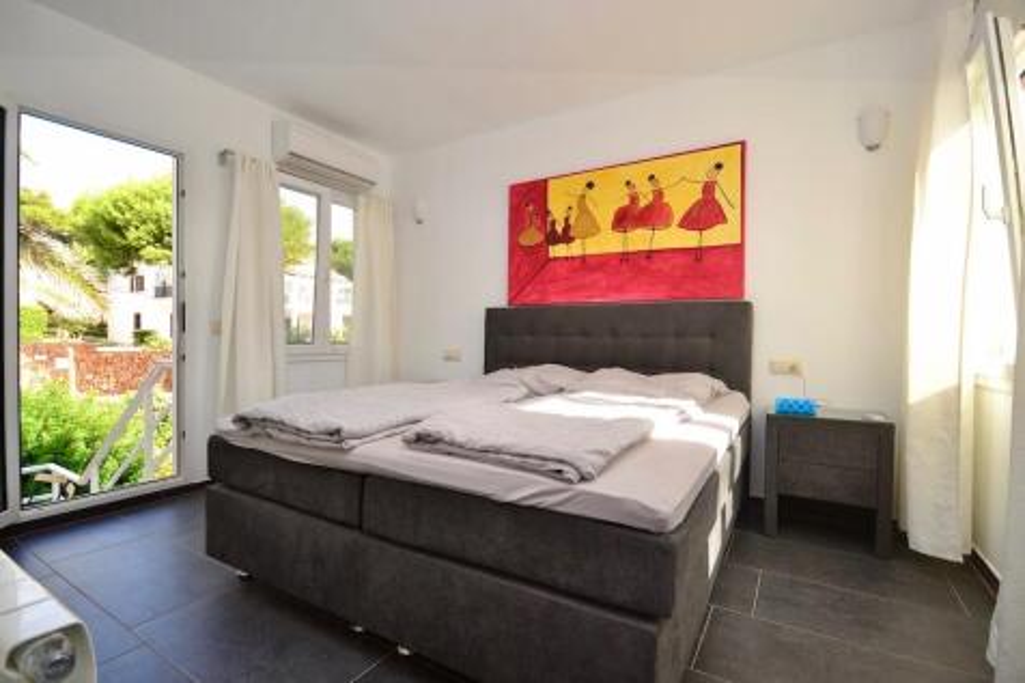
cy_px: 342
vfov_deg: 77.3
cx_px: 512
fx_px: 427
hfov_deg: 100.4
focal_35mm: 15
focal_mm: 10
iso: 100
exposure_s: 1/80
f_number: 4.5
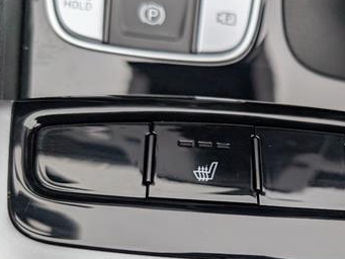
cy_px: 187
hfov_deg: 40.7
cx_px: 265
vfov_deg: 31.7
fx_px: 449
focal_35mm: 45
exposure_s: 1/1429
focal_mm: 6.9
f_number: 1.68
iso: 344
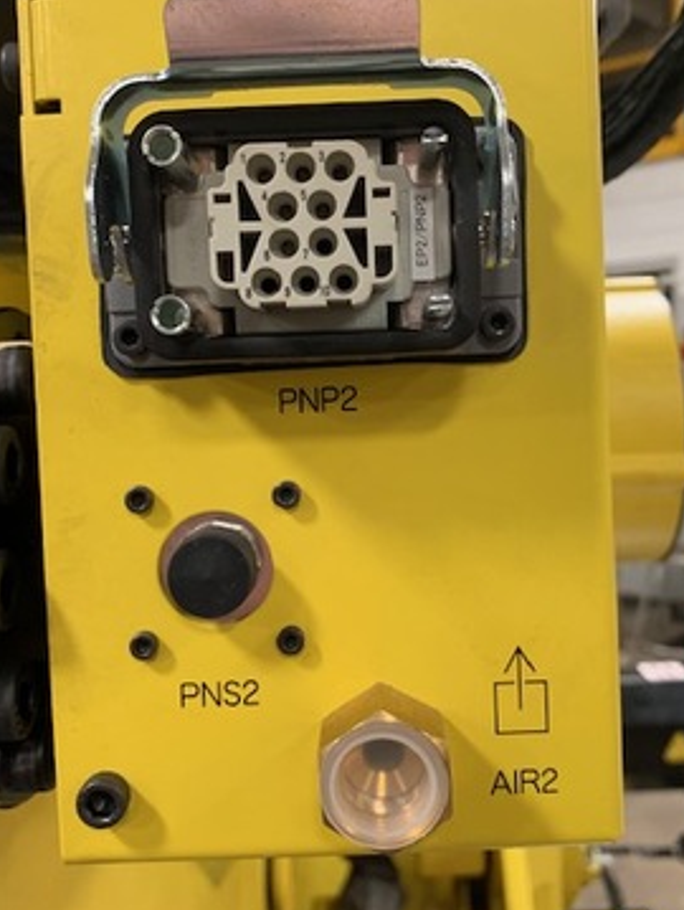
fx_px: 999
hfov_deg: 37.8
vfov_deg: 48.9
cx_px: 365
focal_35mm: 38
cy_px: 414
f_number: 1.8
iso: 200
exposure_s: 1/60
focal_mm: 4.25
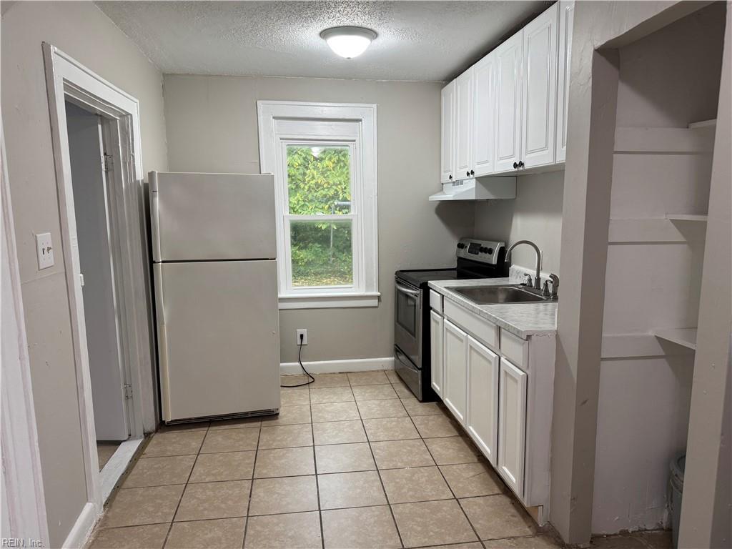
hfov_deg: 71.6
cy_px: 274
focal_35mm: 24
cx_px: 366
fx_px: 508
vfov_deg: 56.8
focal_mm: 6.76
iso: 125
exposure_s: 1/60
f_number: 1.78
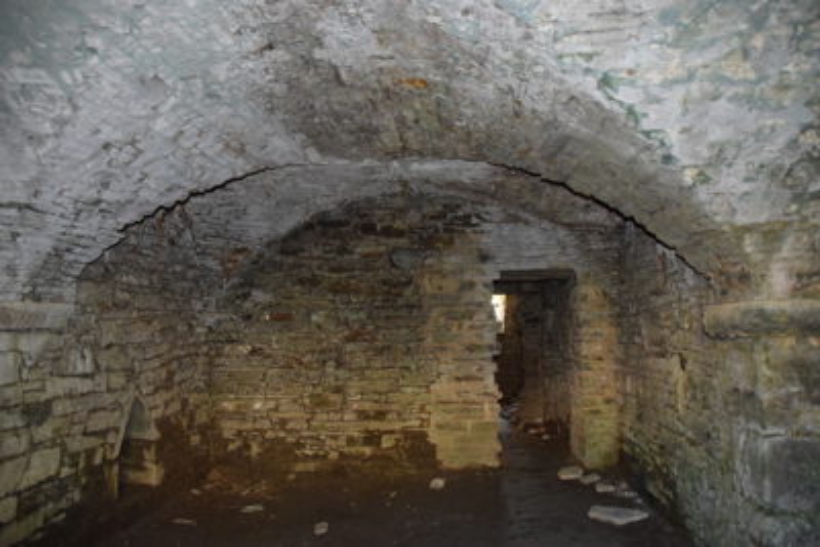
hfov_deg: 67.4
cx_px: 410
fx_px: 615
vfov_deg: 48.0
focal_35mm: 27
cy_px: 274
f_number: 3.5
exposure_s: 1/60
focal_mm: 18
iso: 3200
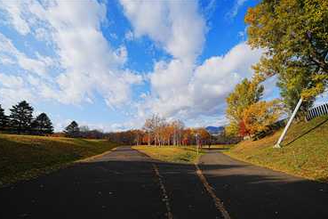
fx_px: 118
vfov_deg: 85.3
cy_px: 117
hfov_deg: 108.3
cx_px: 166
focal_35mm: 13
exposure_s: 1/320
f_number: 8
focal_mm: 12
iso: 100
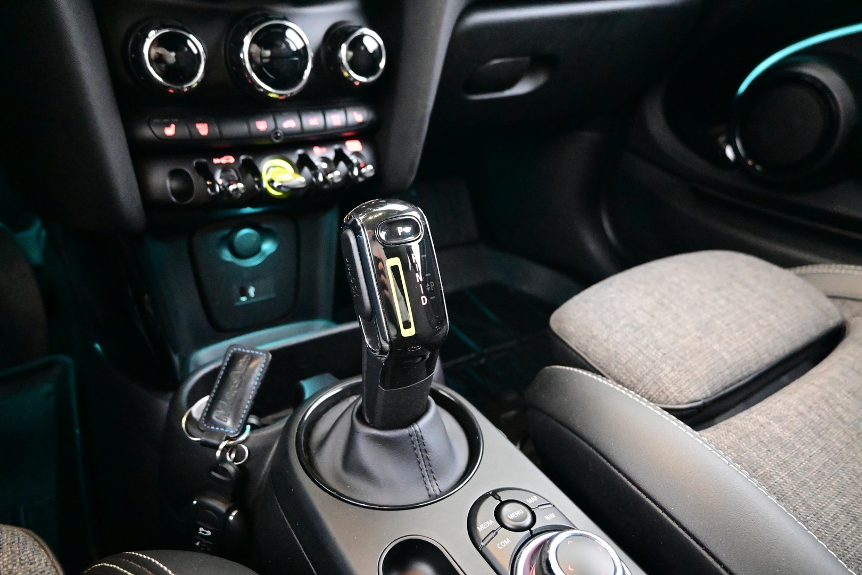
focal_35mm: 24
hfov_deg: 73.7
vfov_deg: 53.1
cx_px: 431
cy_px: 288
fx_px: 575
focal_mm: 16
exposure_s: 1/25
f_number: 3.5
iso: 14400
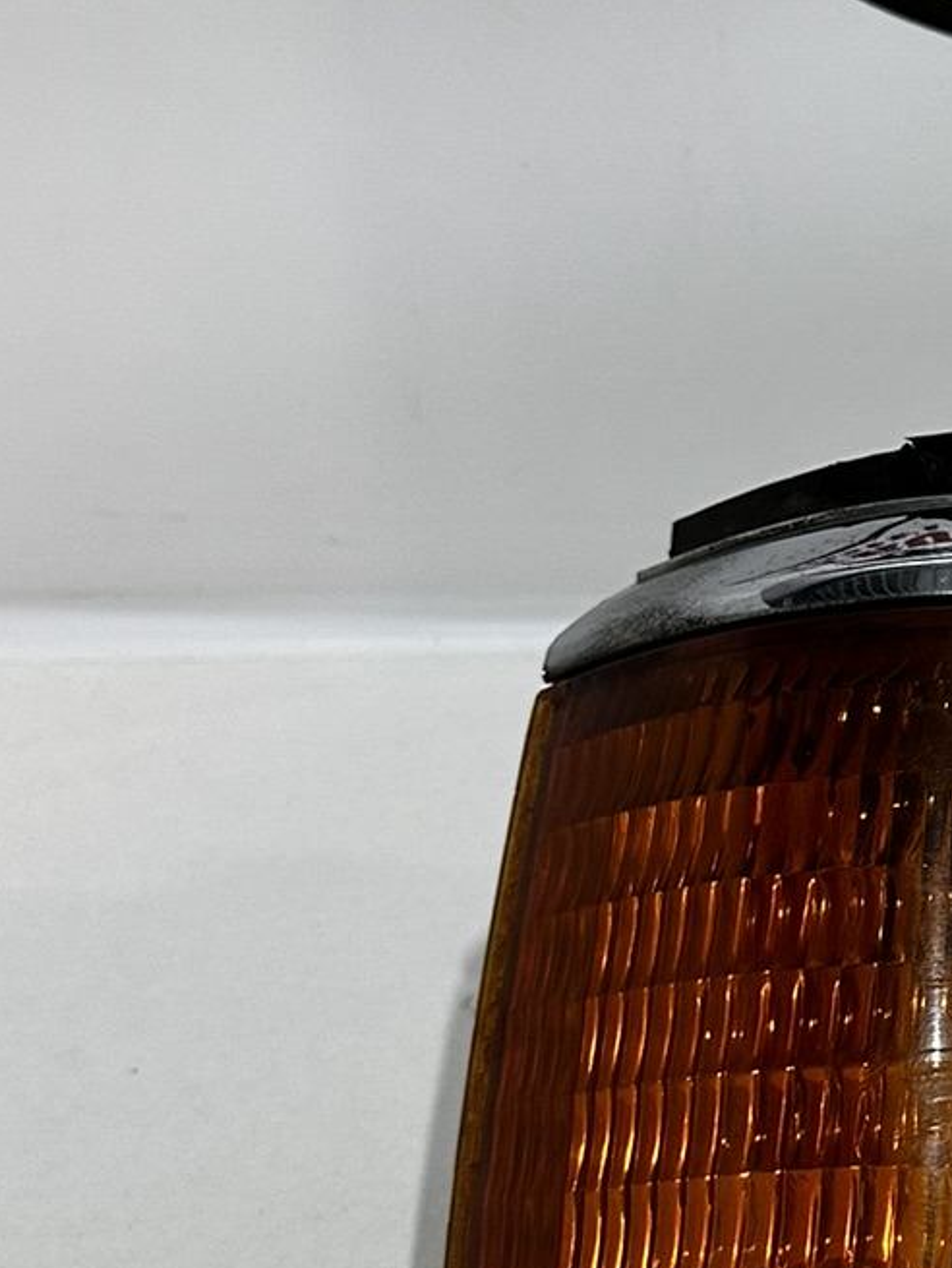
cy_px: 770
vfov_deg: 25.9
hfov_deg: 18.6
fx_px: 2747
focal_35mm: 75
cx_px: 1138
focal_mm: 6.86
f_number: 1.78
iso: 160
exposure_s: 1/121
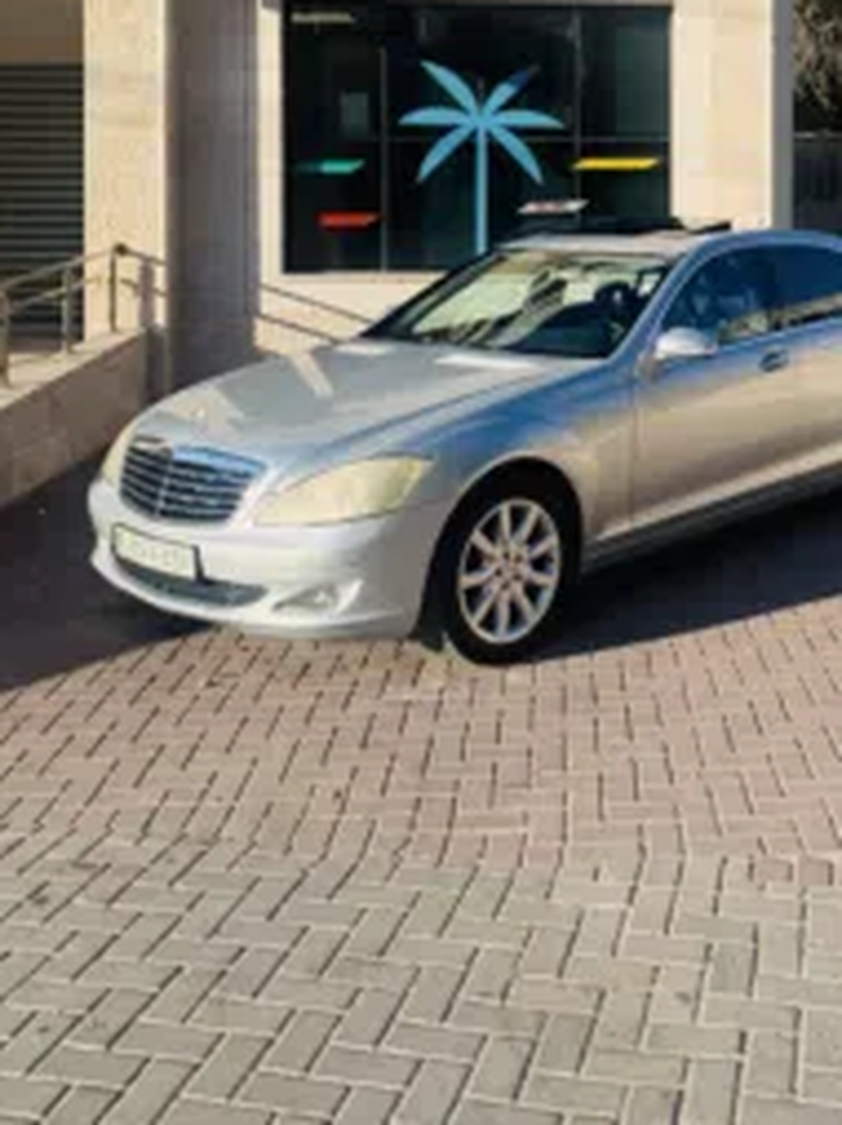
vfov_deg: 43.9
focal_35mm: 41
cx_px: 625
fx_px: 1332
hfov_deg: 34.4
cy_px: 248
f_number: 1.8
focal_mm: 4.25
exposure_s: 1/1536
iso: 25
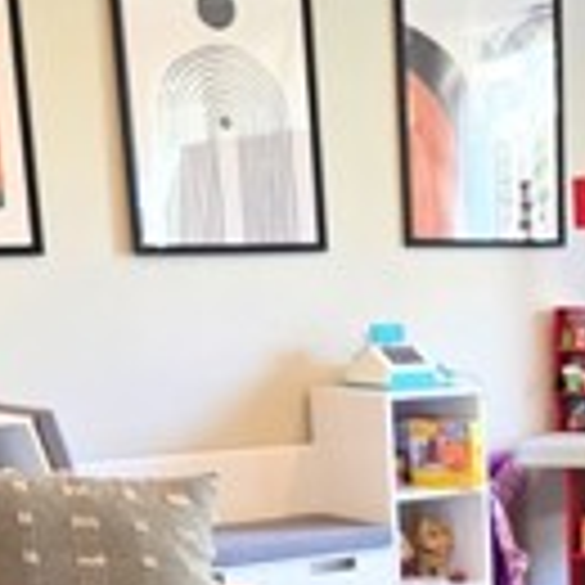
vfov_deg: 16.6
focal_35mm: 100
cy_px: 711
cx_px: 670
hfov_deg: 16.8
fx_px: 1912
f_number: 1.8
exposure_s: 1/120
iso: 125
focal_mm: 5.4
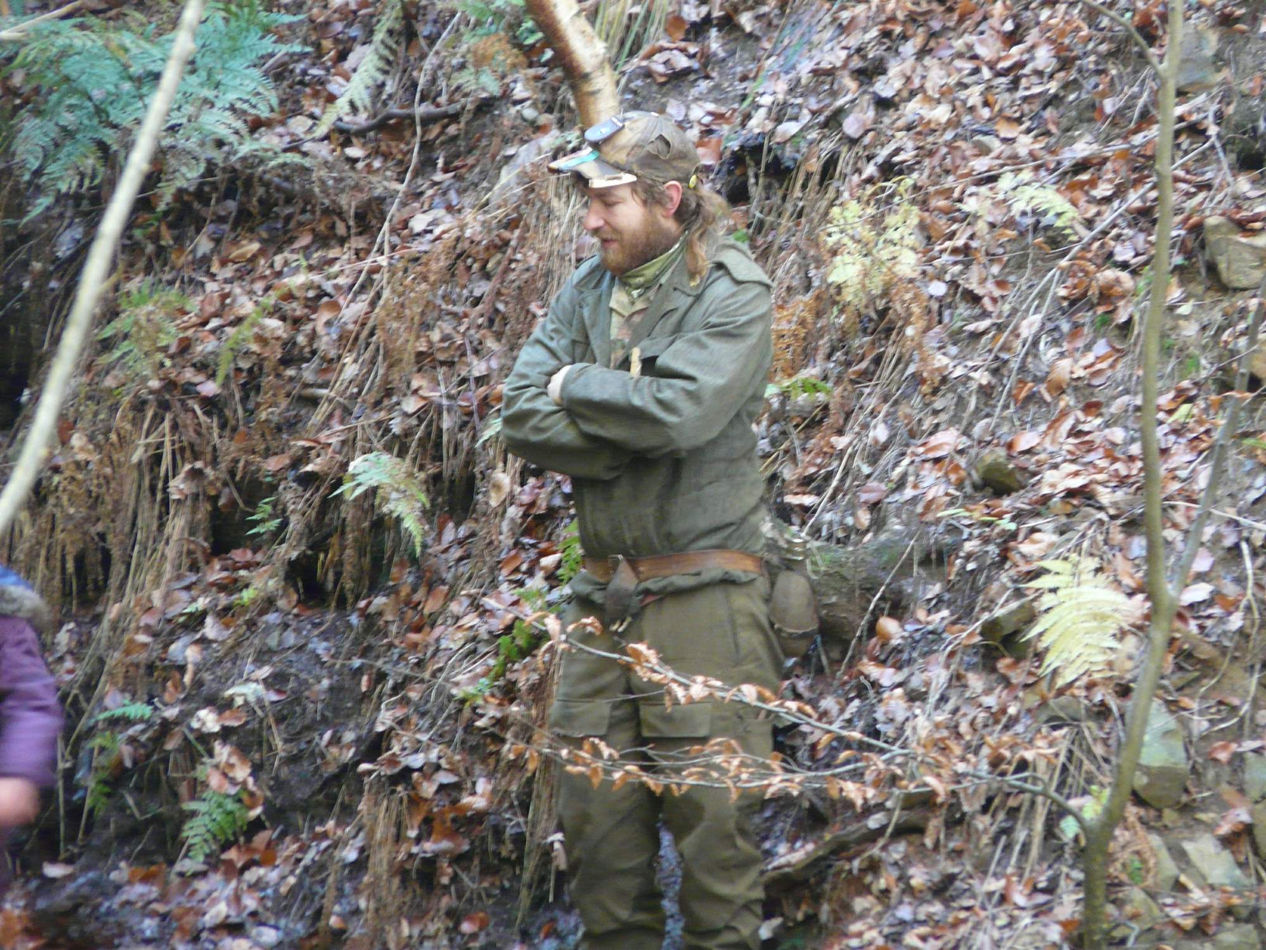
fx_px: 12106
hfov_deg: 6.0
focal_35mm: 331
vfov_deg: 4.5
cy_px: 475
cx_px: 633
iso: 400
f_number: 3.6
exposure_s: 1/20
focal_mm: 54.4
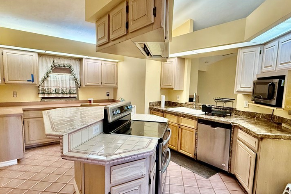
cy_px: 106
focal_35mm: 21
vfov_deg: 59.4
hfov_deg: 81.2
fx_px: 170
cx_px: 150
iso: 400
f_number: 2.2
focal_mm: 2.22
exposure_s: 1/120
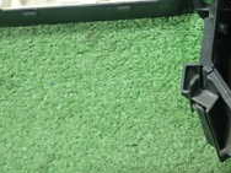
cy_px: -77
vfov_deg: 14.5
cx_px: 268
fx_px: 641
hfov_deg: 19.4
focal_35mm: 96
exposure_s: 1/125
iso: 500
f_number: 2.3
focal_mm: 5.5
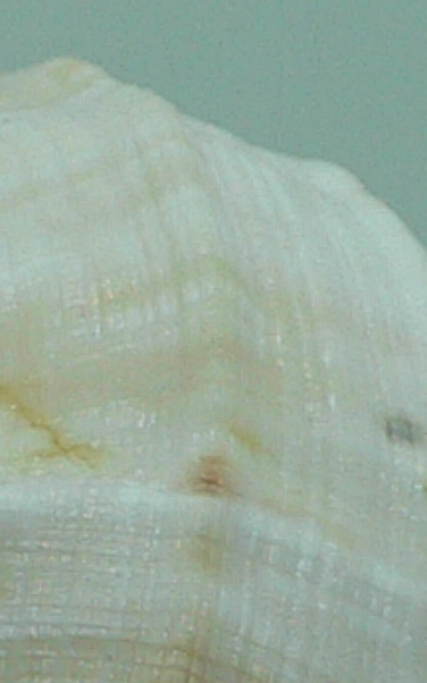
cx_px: -320
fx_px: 4025
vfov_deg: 9.6
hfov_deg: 6.0
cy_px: 677
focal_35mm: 216
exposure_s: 1/80
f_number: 2.8
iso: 80
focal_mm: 4.6
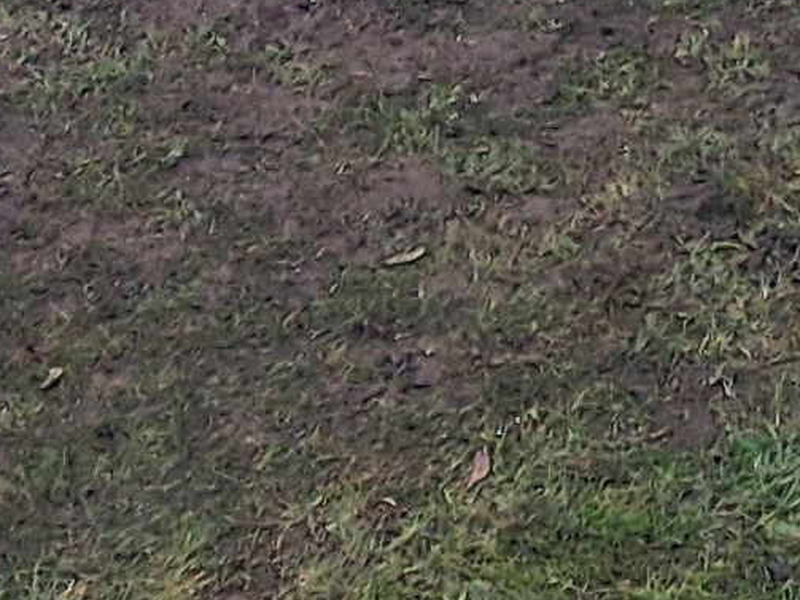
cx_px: 876
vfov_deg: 7.2
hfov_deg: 10.7
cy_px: -1184
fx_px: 4228
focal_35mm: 183
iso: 50
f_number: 1.8
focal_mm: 6.4
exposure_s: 1/180
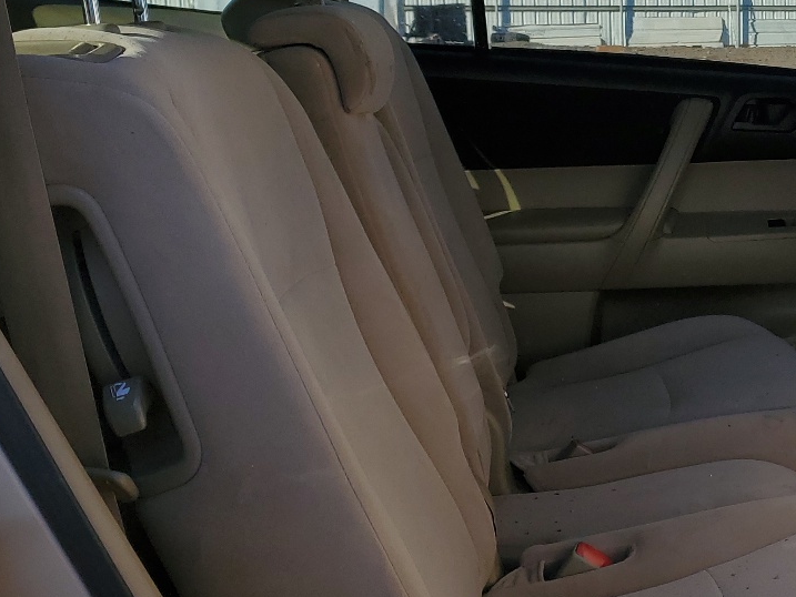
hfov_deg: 31.7
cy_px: 282
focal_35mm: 58
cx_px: 716
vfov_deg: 25.2
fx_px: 1334
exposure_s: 1/1429
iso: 50
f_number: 1.5
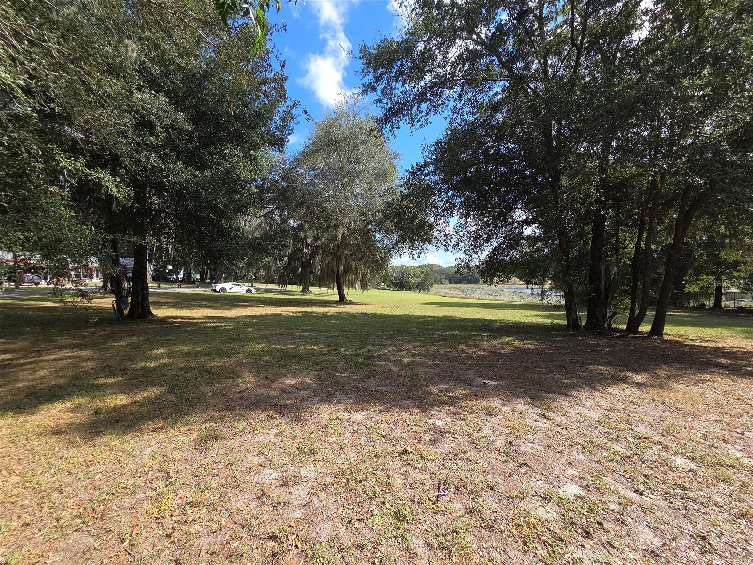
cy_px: 282
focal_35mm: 13
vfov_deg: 89.9
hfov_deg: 106.2
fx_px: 283
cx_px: 376
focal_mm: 2.2
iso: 50
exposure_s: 1/944
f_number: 2.2
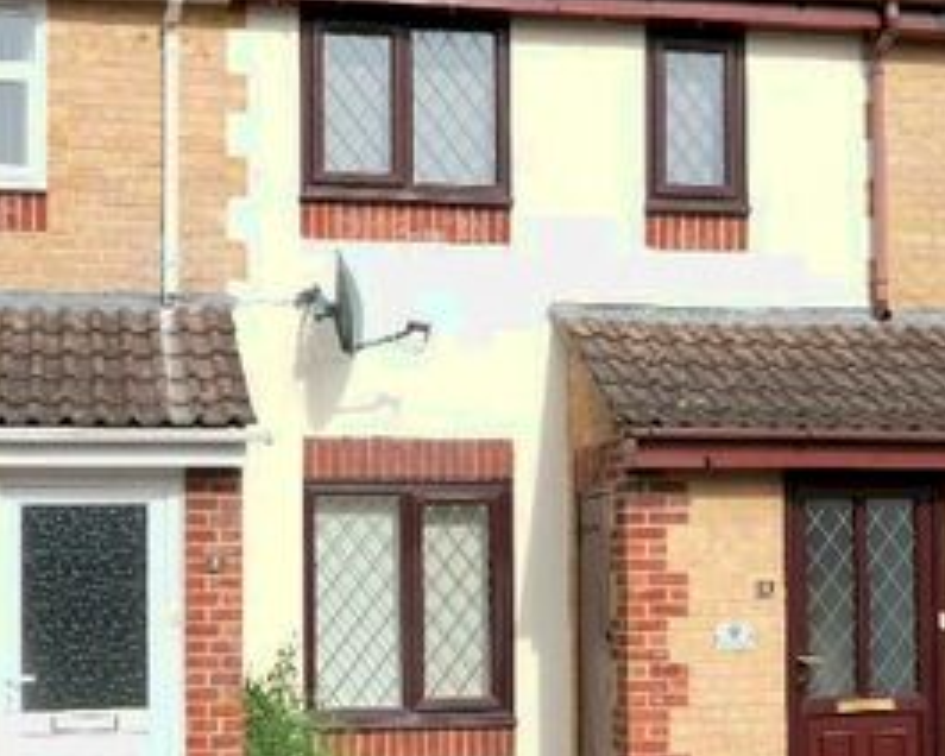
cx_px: 496
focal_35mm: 72
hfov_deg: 26.4
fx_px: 2014
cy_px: 540
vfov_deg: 21.1
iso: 200
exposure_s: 1/550
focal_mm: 19.1
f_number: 5.6
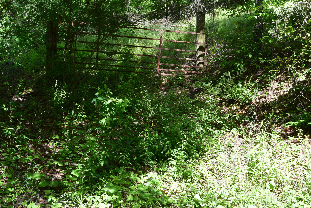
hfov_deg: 41.1
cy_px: 104
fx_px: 415
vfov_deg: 28.1
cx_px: 156
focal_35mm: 48
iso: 400
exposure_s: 1/200
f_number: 10
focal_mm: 32
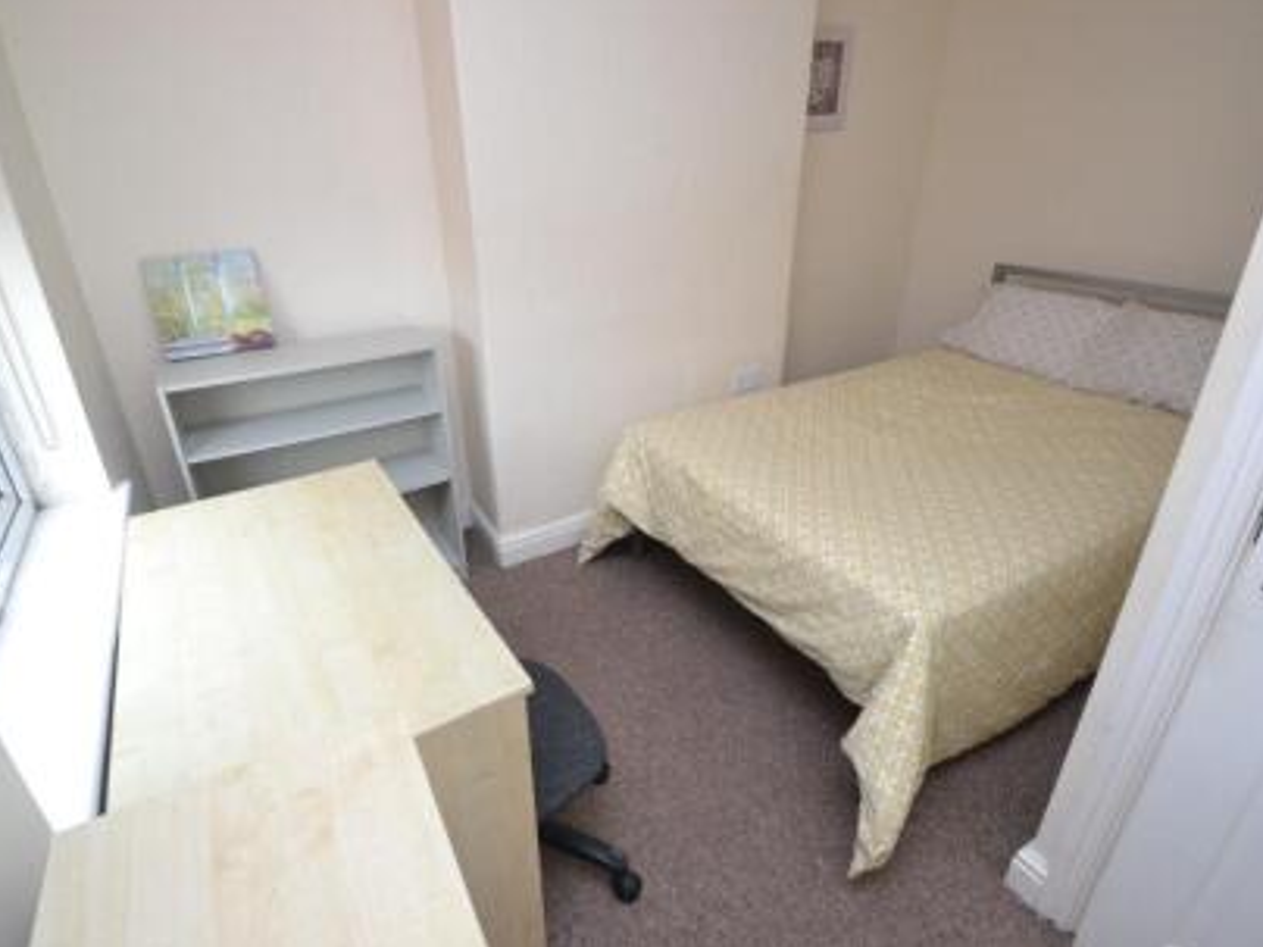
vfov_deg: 74.7
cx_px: 616
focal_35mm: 17
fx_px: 620
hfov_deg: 91.0
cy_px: 458
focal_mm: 10
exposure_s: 1/100
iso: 1600
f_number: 8
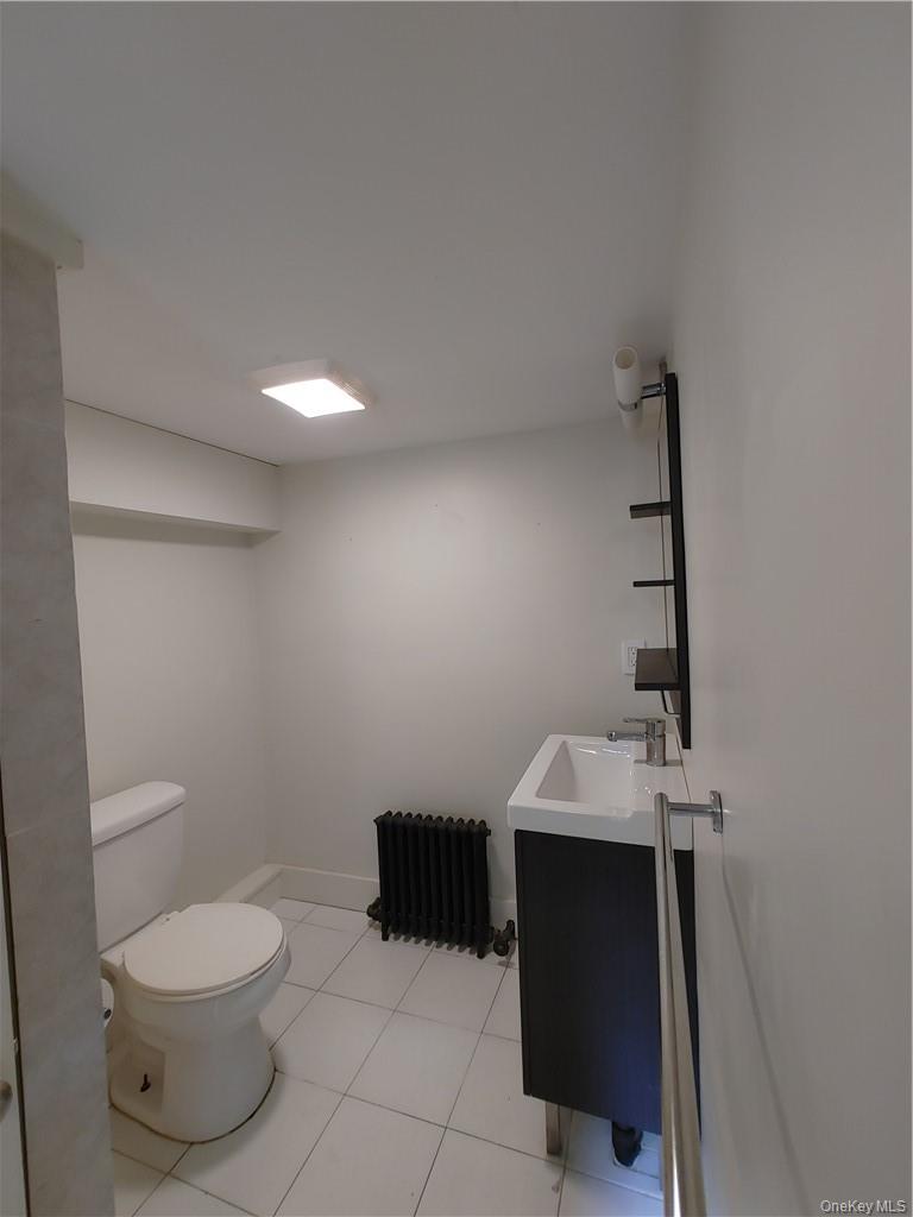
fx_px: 528
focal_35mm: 15
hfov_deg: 81.7
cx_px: 456
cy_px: 608
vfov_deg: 98.2
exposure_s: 1/30
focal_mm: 1.78
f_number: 1.9
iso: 150
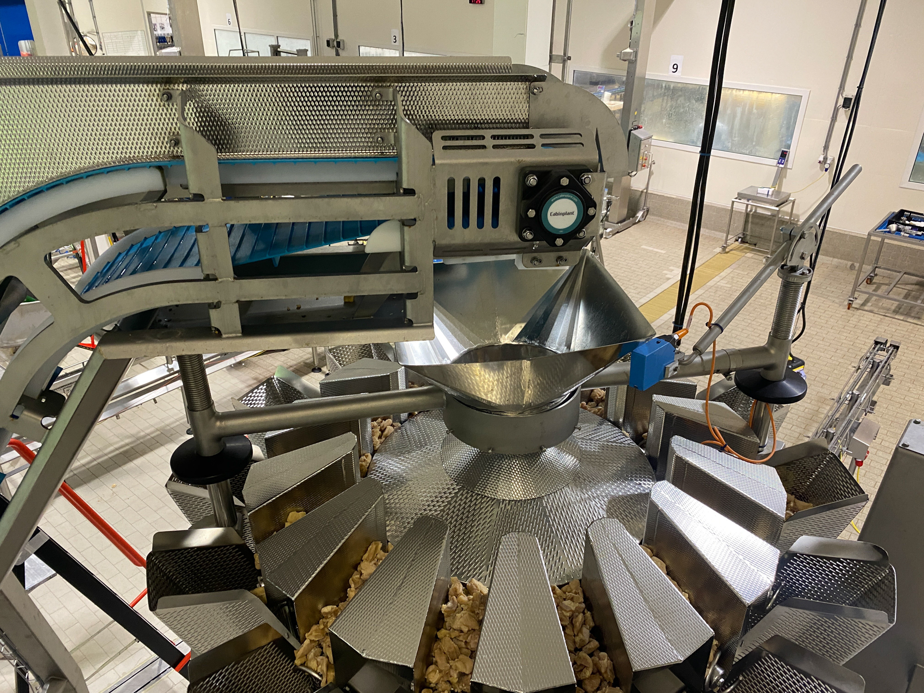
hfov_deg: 67.3
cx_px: 462
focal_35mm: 26
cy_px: 346
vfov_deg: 53.1
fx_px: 694
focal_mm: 4.25
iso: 200
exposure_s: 1/50
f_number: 1.8
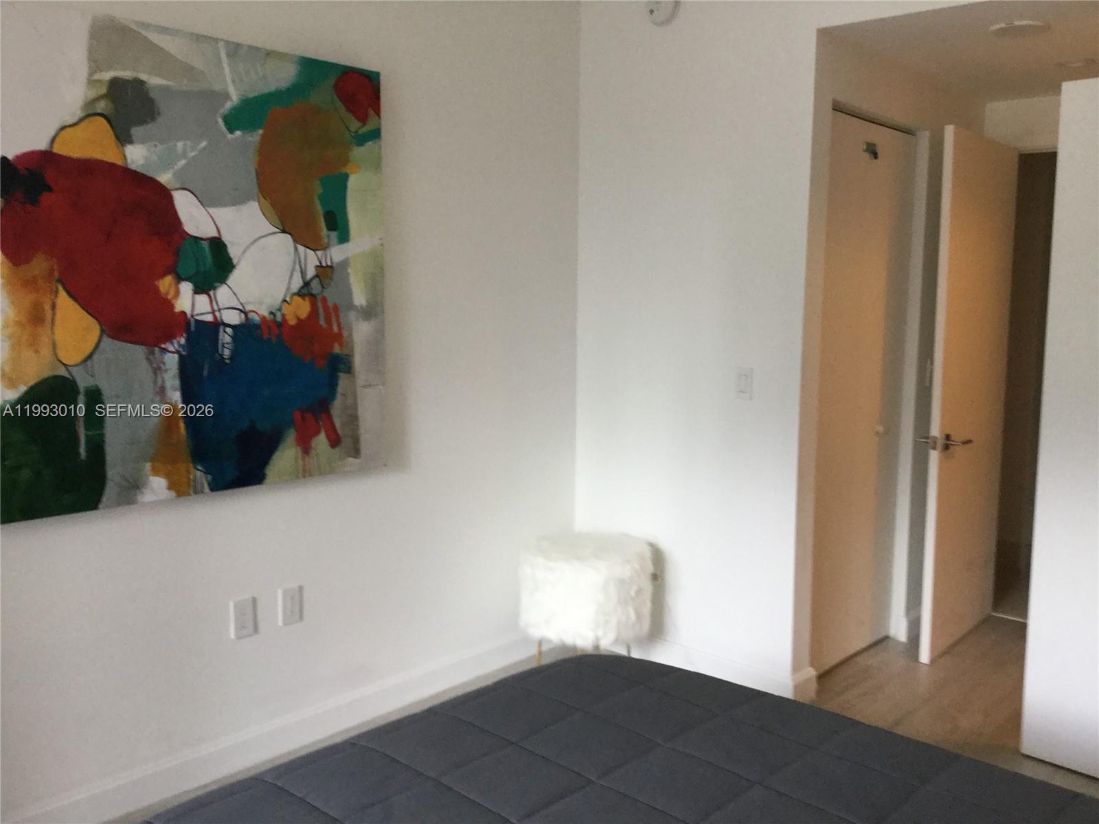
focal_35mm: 31
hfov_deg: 58.4
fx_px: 984
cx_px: 550
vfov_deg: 45.4
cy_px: 412
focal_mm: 3.3
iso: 50
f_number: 2.4
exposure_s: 1/30
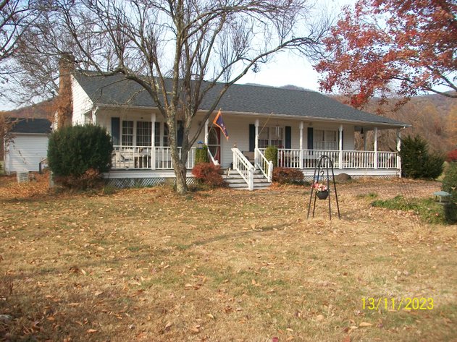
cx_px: 228
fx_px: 449
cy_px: 171
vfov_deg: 41.8
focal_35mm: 34
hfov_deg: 54.0
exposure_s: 1/640
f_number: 2.8
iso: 80
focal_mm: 5.7
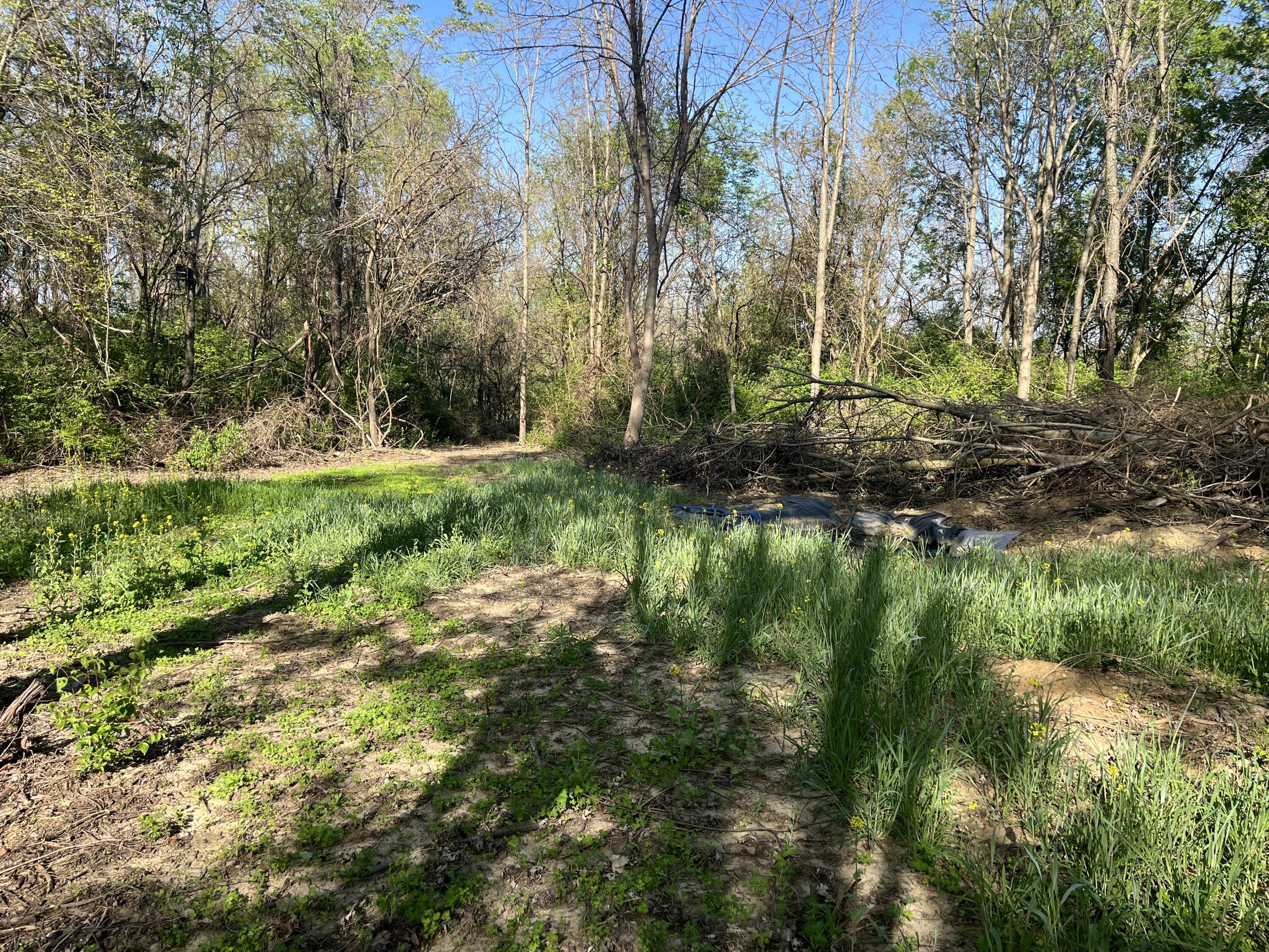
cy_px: 476
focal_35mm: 26
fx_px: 953
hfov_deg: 67.3
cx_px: 634
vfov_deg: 53.1
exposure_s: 1/1175
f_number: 1.6
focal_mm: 5.1
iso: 50
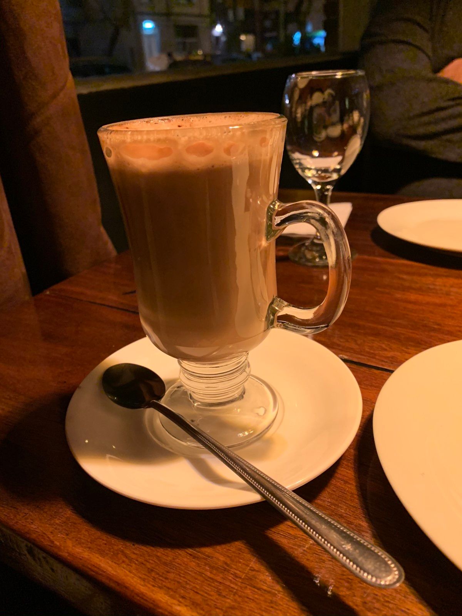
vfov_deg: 67.3
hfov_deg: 53.1
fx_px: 463
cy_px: 308
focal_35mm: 26
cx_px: 231
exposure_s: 1/33
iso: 320
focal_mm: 4.25
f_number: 1.8
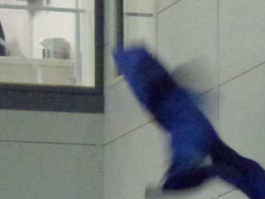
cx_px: 240
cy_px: 121
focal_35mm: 464
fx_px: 3552
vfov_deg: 3.2
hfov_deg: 4.3
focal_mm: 23.4
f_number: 5.2
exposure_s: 1/25
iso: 1600
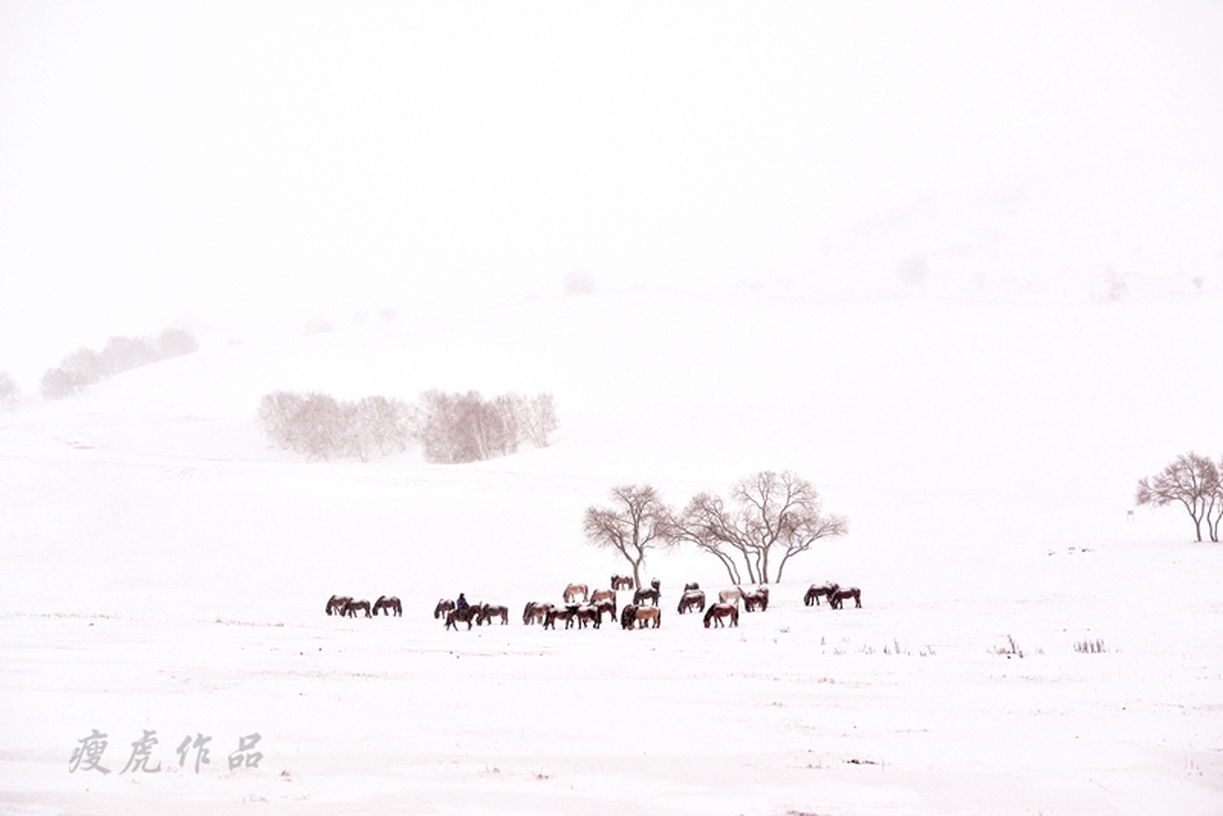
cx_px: 612
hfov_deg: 28.8
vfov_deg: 19.5
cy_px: 408
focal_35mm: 70
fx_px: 2379
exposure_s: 1/1250
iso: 1000
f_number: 11
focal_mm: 70
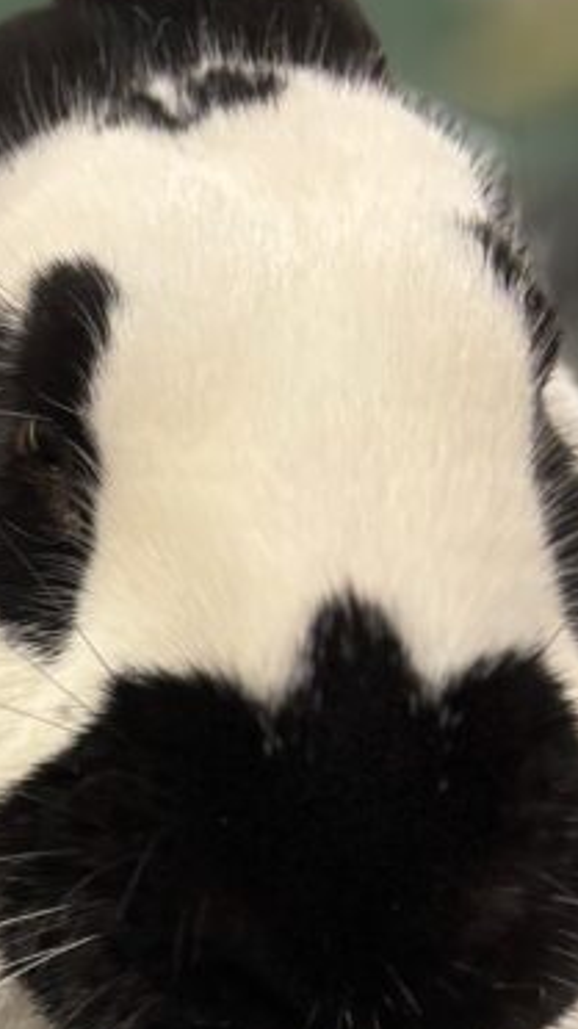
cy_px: 888
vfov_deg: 26.4
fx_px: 2127
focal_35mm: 78
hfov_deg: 14.2
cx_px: -371
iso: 500
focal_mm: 5.96
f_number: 1.6
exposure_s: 1/59
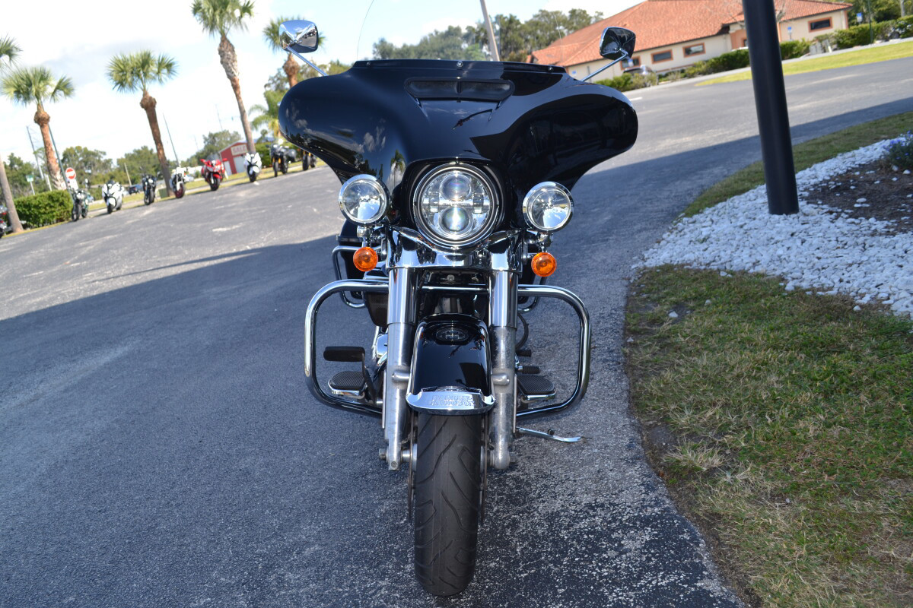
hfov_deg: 61.9
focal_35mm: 30
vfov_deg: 43.6
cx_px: 456
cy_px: 304
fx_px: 761
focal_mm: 20
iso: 100
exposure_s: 1/200
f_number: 5.6
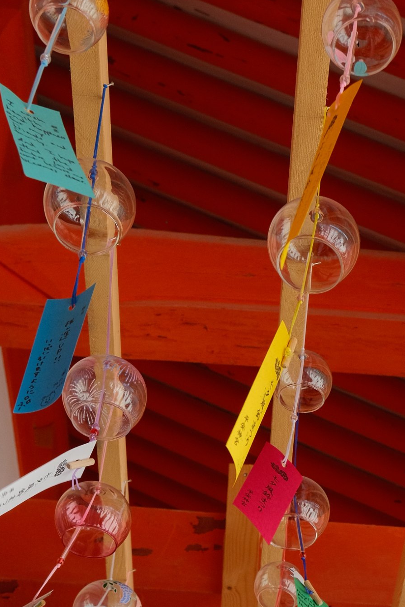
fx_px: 1468
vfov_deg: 22.2
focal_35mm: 87
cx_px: 351
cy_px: 646
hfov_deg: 15.6
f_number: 5.6
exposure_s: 1/350
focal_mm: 25.1
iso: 800
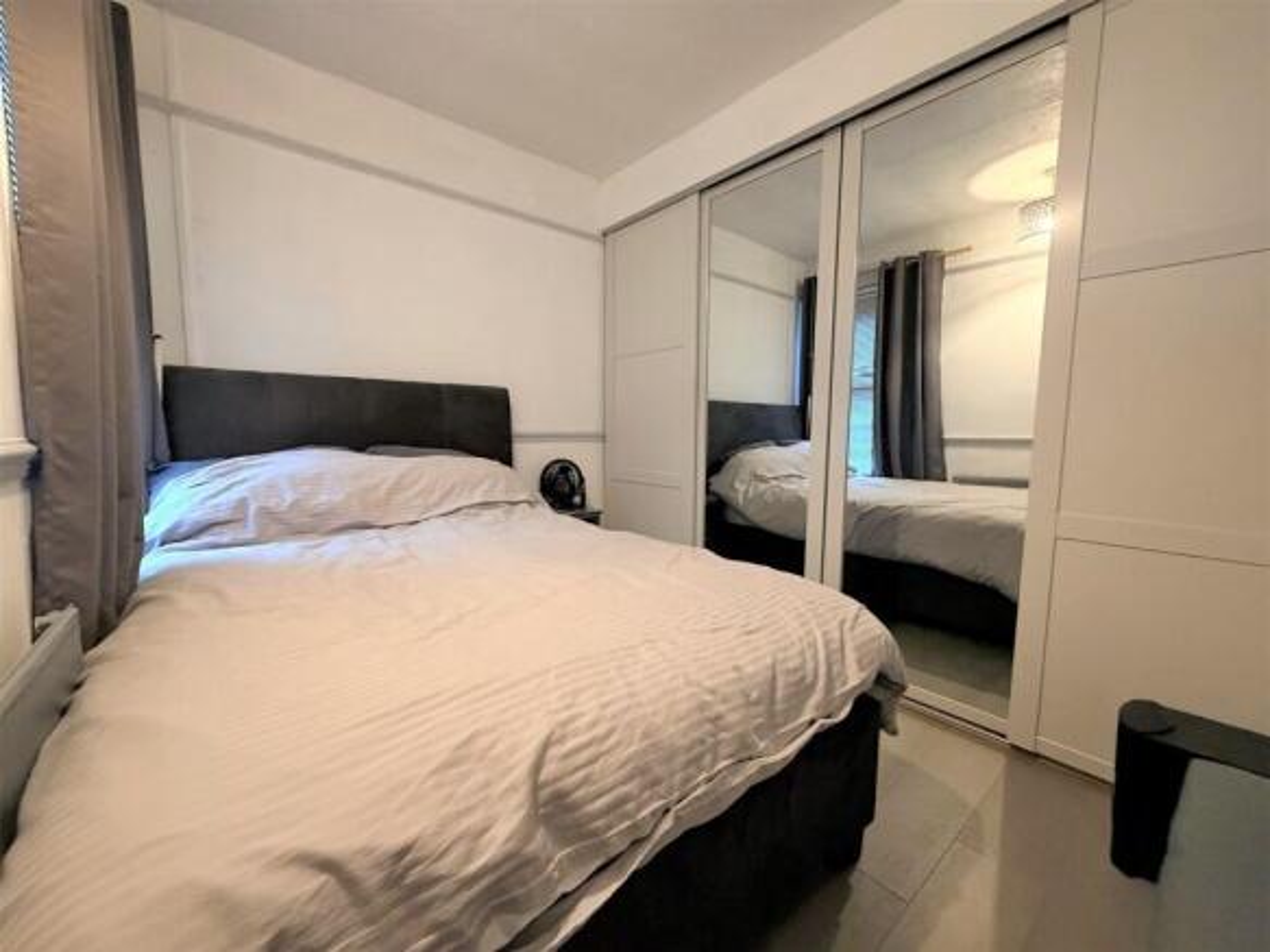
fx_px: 514
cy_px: 476
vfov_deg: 85.7
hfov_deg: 102.1
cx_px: 635
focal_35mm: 14
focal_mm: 2.22
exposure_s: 1/50
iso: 500
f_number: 2.2
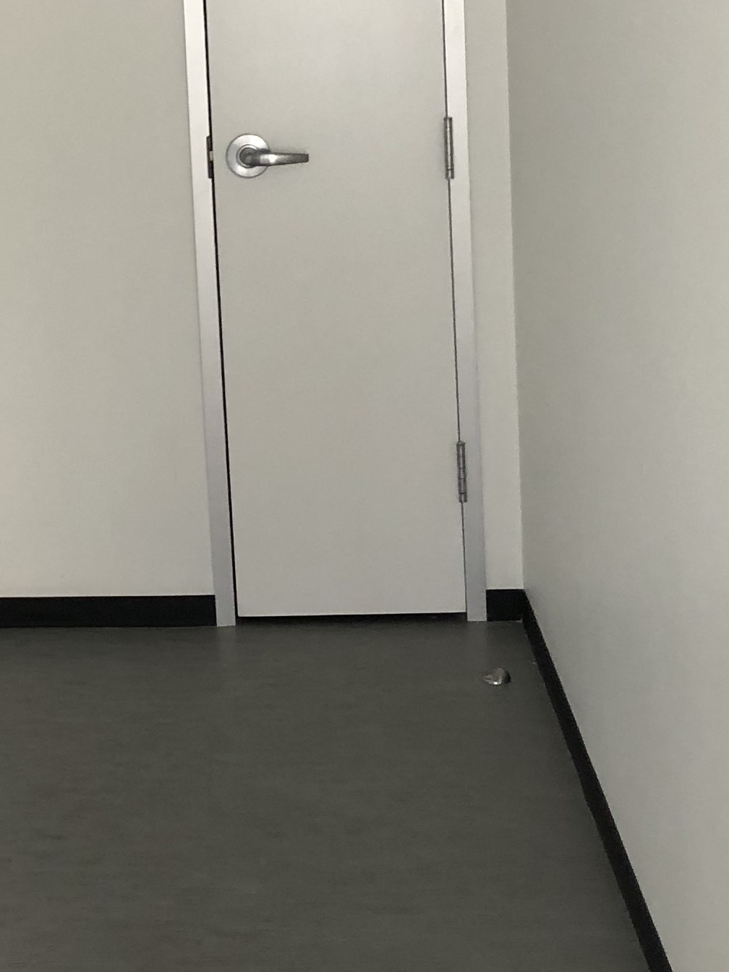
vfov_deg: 22.4
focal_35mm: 87
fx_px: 2443
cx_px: -108
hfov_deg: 16.4
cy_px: 297
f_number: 1.8
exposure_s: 1/20
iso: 40
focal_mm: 3.99
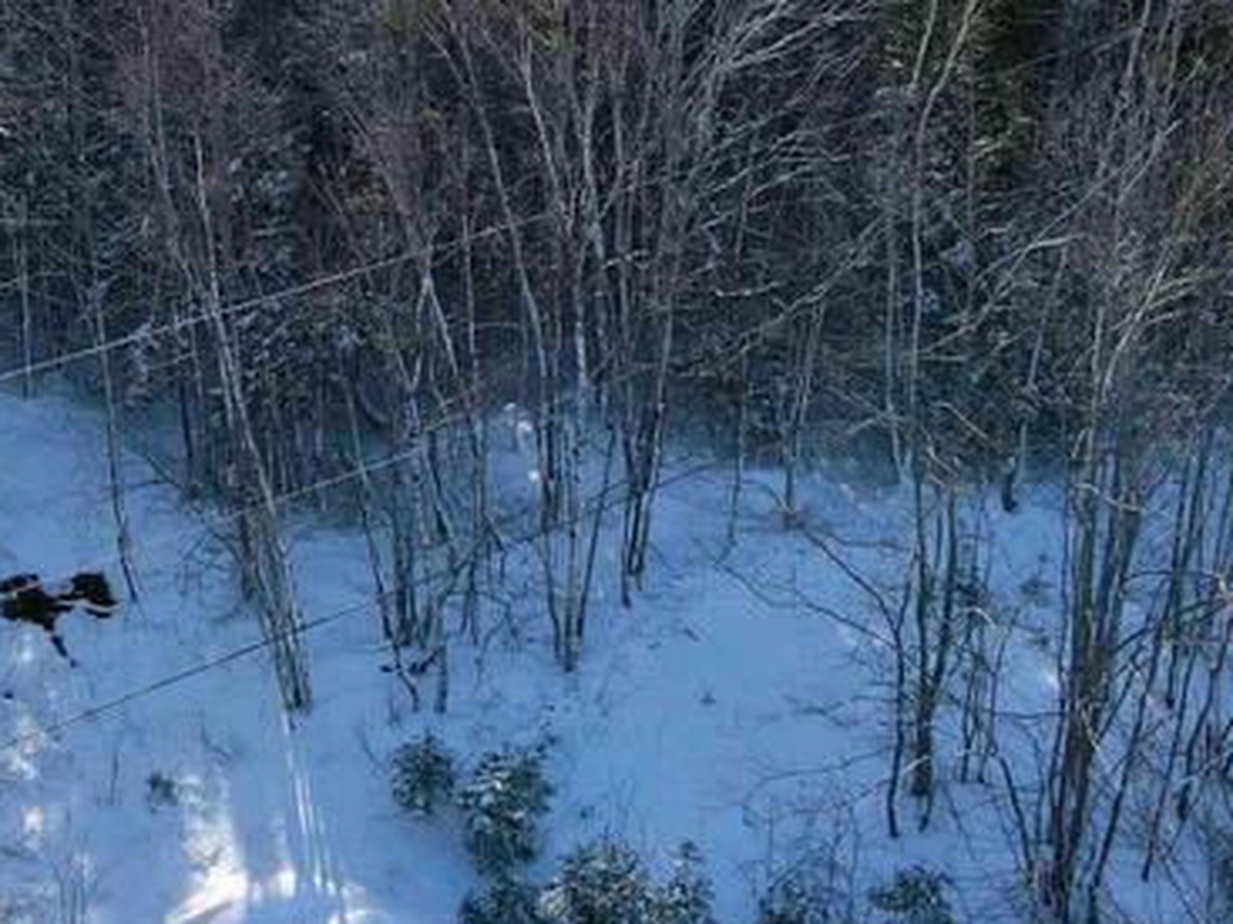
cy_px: 108
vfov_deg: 21.5
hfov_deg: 28.8
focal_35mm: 67
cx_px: 420
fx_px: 2386
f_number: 2.8
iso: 100
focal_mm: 4.5
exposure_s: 1/640
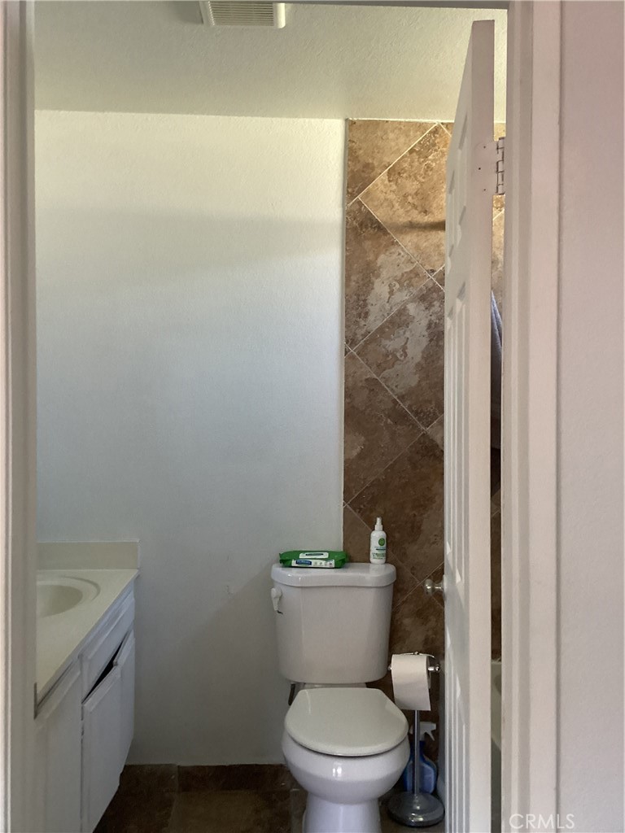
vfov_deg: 58.4
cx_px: 312
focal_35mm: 31
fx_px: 746
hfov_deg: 45.4
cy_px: 416
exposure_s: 1/40
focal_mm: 3.3
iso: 250
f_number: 2.4
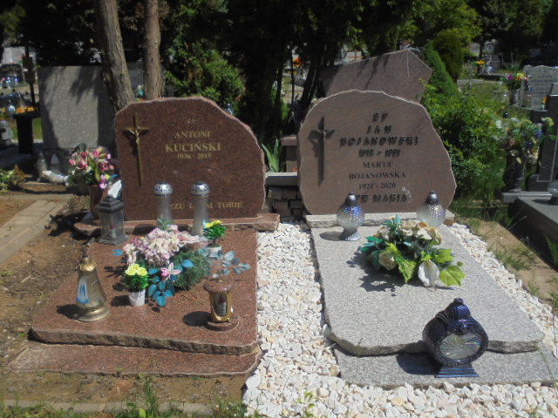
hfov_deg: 54.0
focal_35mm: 34
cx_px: 279
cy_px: 209
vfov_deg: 41.8
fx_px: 548
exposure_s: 1/160
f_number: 12.5
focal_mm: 6.1
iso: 100
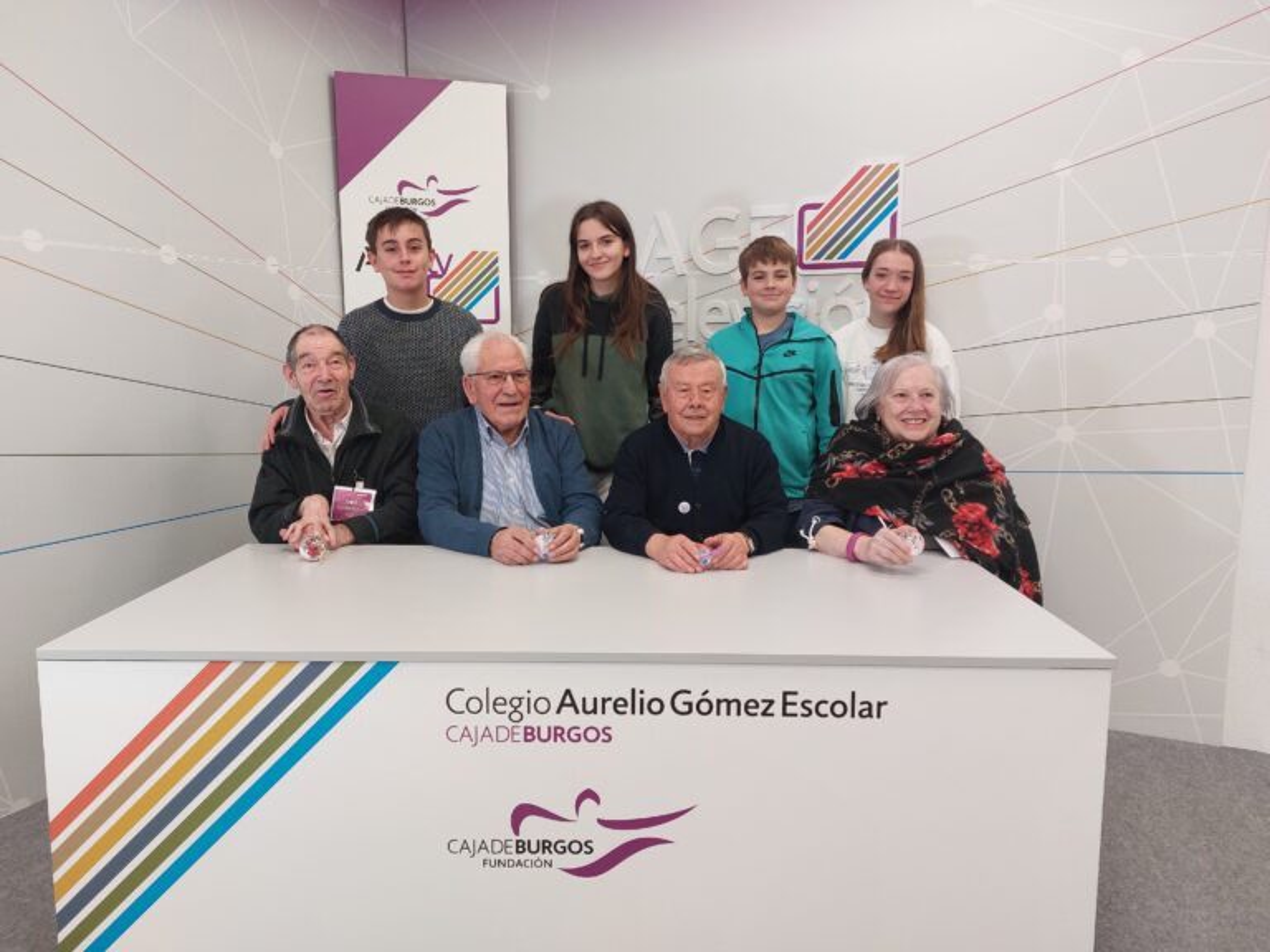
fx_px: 881
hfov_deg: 71.6
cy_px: 476
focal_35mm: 24
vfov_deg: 56.8
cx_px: 635
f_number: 1.8
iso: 100
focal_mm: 5.23
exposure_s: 1/100
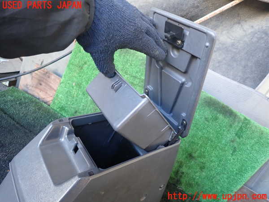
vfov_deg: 54.9
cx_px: 134
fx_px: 194
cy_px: 101
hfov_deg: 69.4
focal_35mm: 25
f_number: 2
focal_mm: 4.5
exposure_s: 1/30
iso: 200
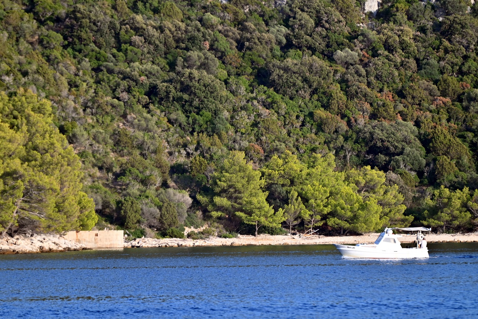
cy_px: 160
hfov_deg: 6.9
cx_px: 239
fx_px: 3983
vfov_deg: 4.6
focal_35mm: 300
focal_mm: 300
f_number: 5.6
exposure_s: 1/1000
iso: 360
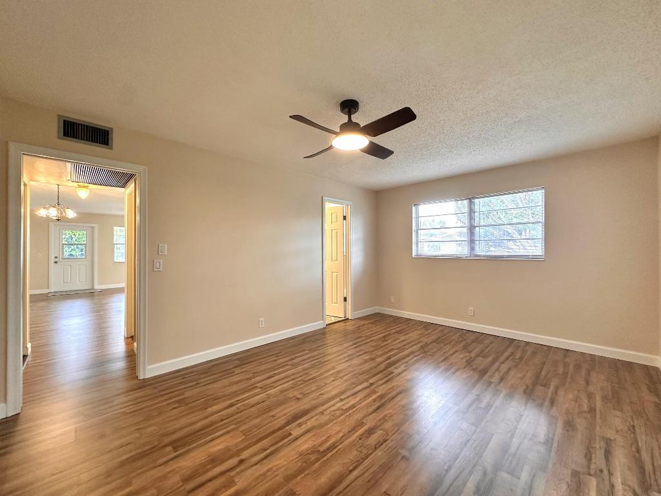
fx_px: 267
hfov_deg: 102.1
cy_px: 248
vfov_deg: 85.7
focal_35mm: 14
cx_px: 330
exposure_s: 1/120
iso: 200
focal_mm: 2.22
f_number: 2.2
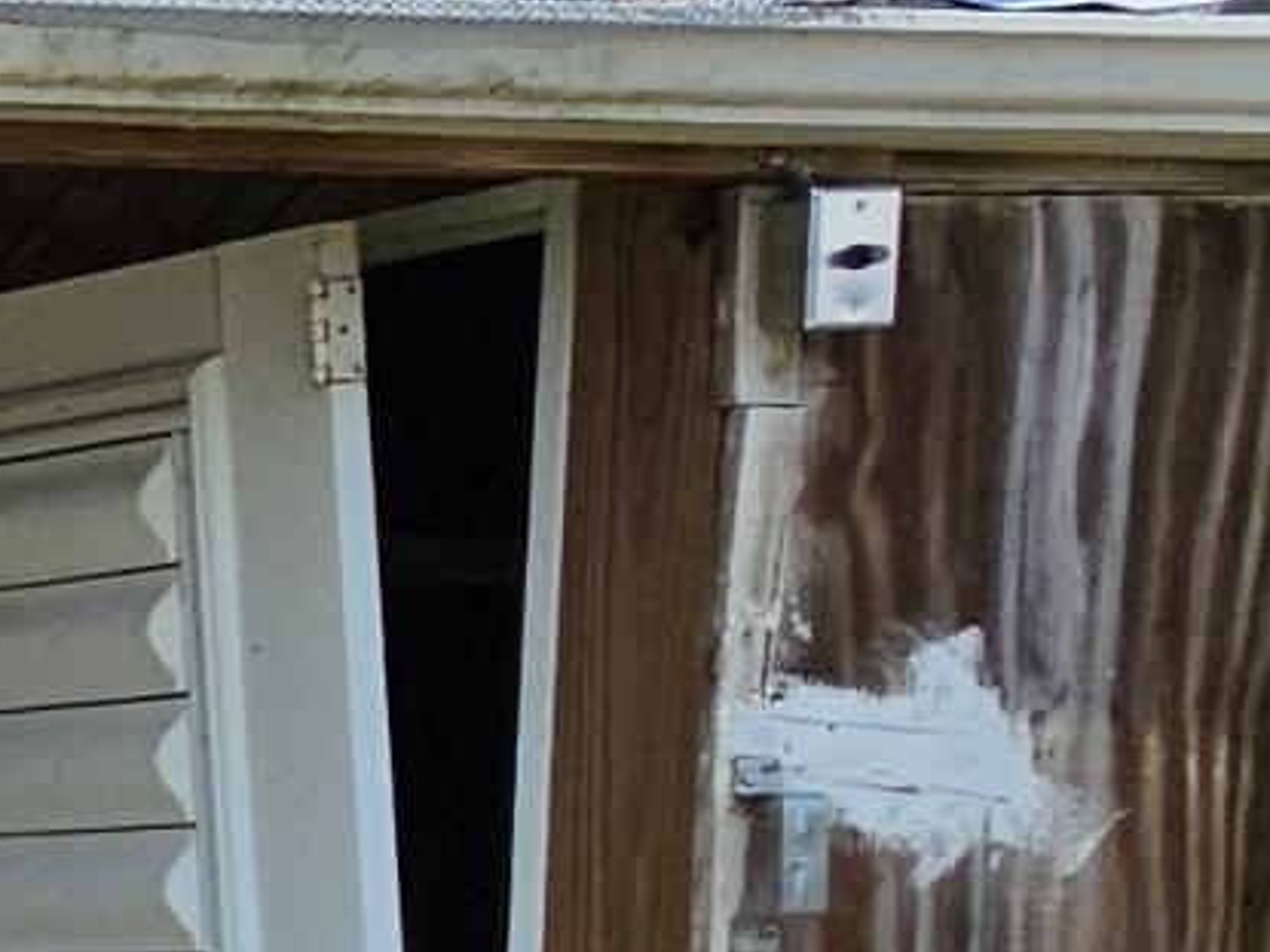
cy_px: 995
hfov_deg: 10.3
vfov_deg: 15.4
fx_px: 3448
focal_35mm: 94
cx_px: -2926
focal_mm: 2.2
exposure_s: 1/2423
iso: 50
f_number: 2.2
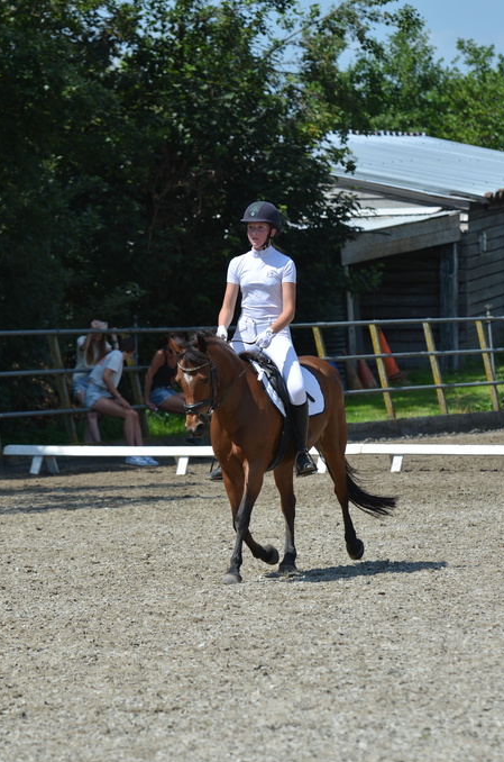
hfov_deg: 6.6
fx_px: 4378
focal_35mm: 208
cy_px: 382
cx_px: 255
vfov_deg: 9.9
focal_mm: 135
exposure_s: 1/800
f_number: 5
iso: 100
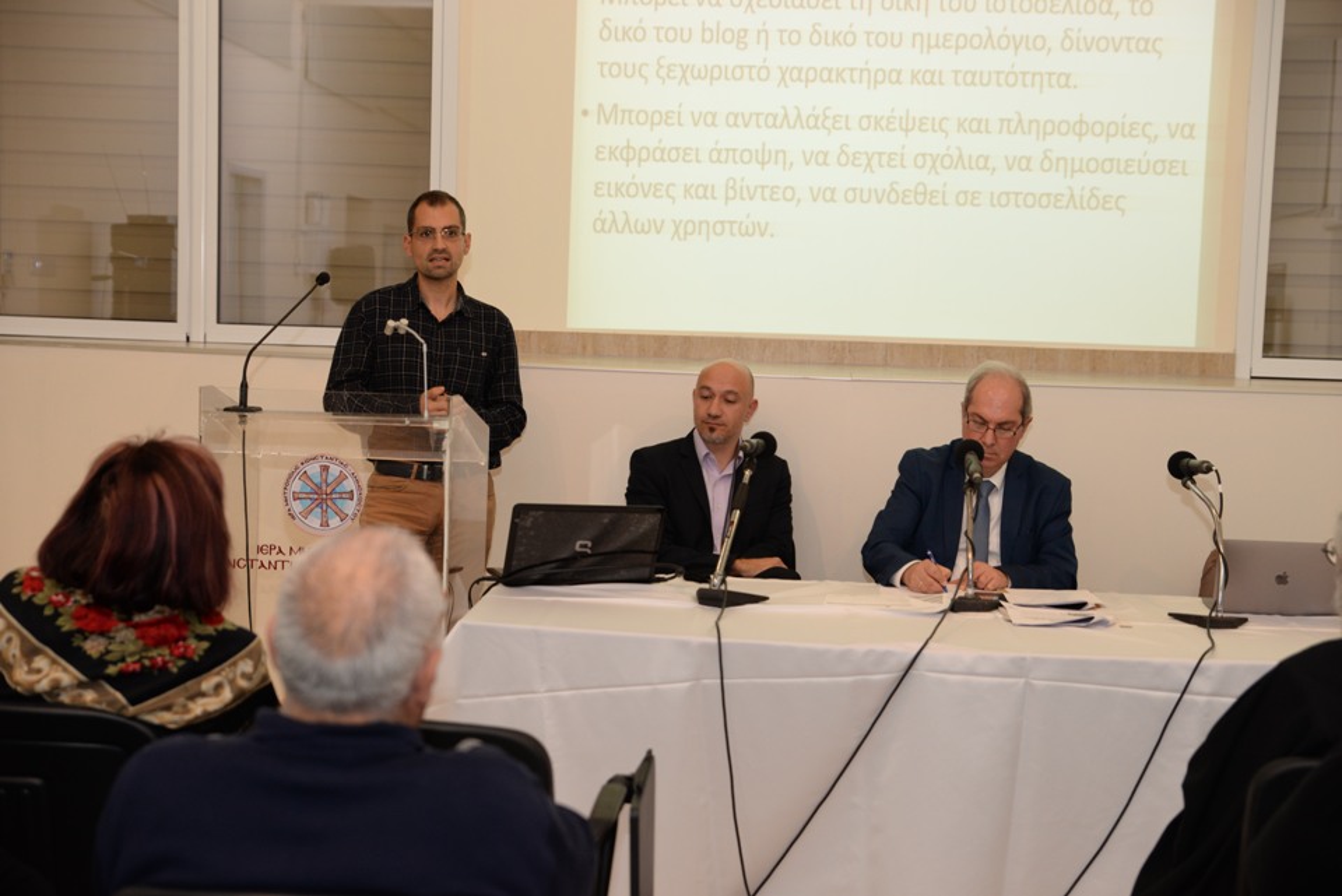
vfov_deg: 23.4
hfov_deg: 34.5
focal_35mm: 58
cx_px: 671
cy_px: 448
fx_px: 2163
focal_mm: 58
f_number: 4.5
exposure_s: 1/160
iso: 800
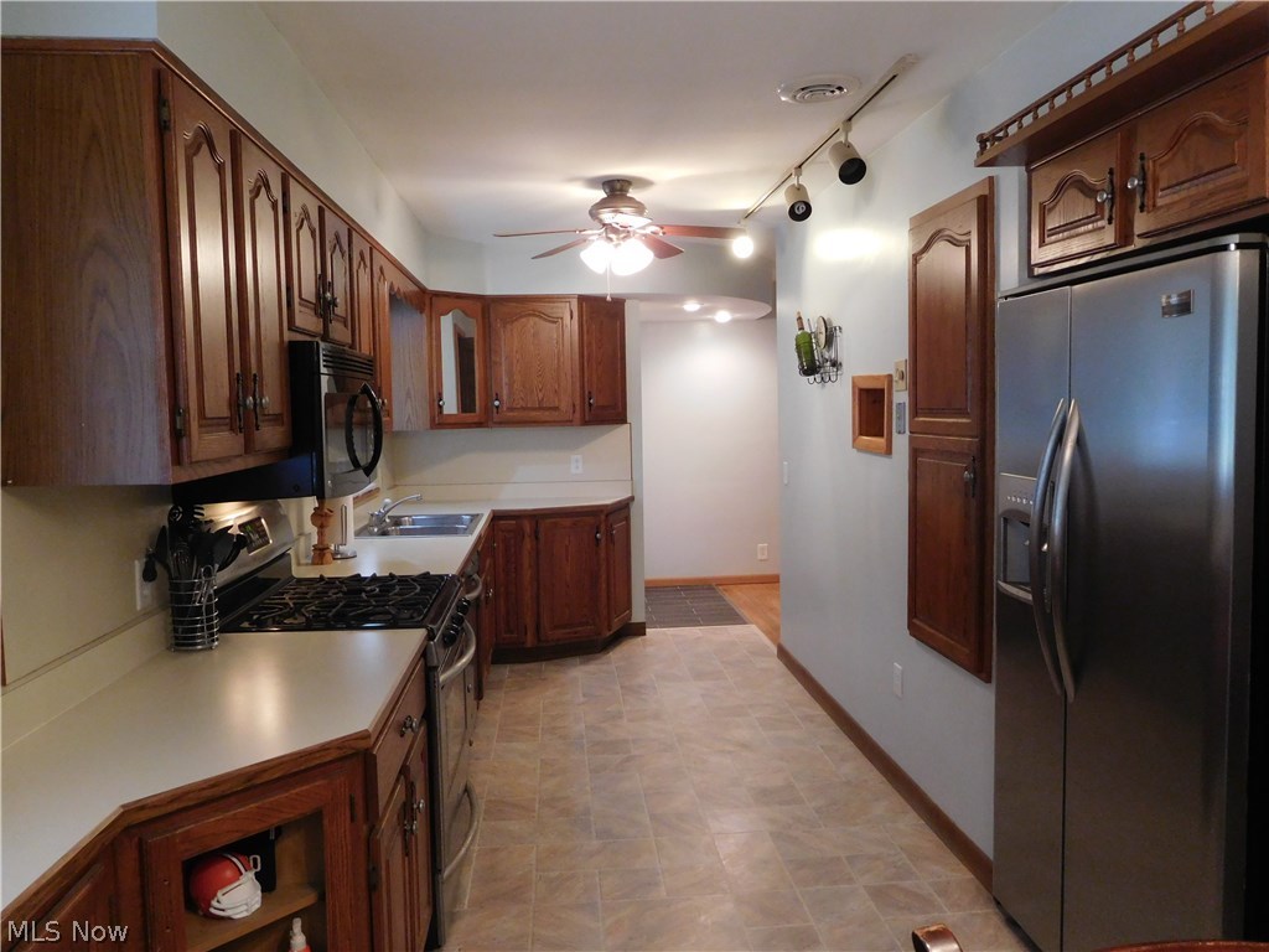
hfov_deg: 69.4
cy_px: 476
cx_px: 634
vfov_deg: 54.9
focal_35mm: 25
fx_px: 916
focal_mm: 4.5
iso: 400
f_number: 3.4
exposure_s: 1/25
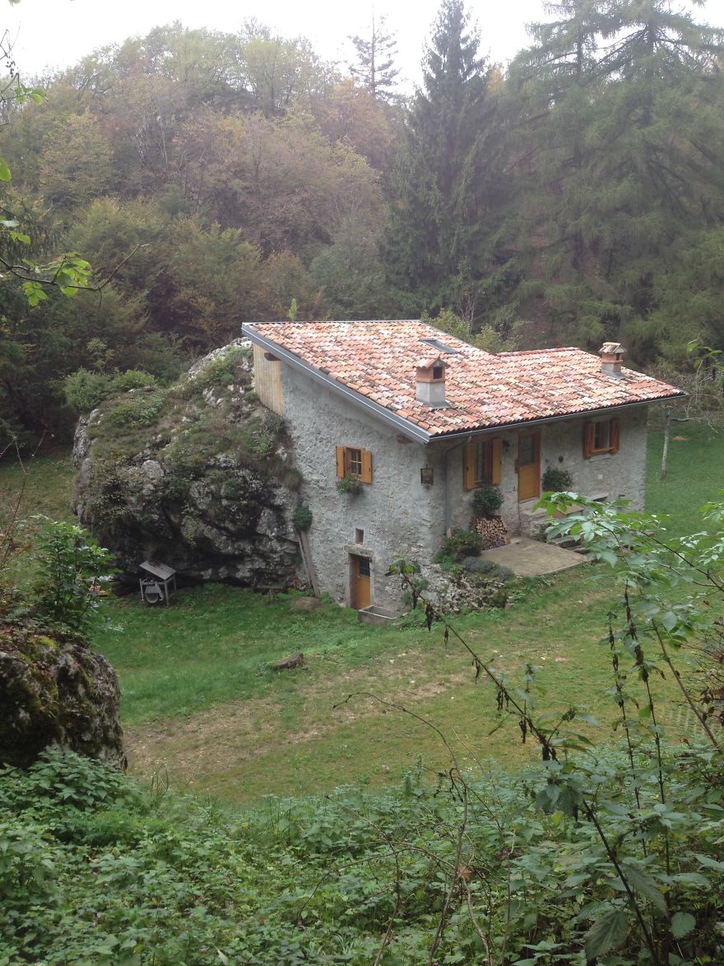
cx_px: 362
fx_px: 976
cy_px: 483
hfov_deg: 40.7
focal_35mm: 35
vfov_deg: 52.6
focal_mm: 4.28
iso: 50
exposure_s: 1/179
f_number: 2.4
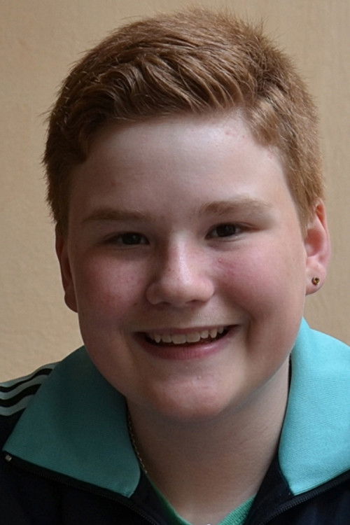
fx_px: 612
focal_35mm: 42
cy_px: 262
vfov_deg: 46.4
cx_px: 175
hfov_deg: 31.9
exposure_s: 1/125
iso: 200
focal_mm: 28
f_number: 5.6
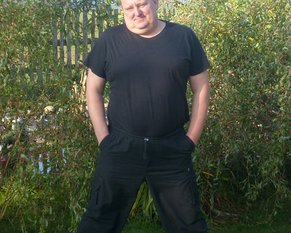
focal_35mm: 88
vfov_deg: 17.4
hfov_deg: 21.7
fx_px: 758
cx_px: 137
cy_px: 90
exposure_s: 1/350
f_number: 3.6
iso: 80
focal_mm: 10.3
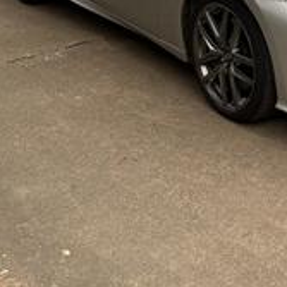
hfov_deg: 25.6
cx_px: 282
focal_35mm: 64
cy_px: 36
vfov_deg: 26.1
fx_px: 600
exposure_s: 1/121
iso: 100
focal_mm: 6.76
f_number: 1.78
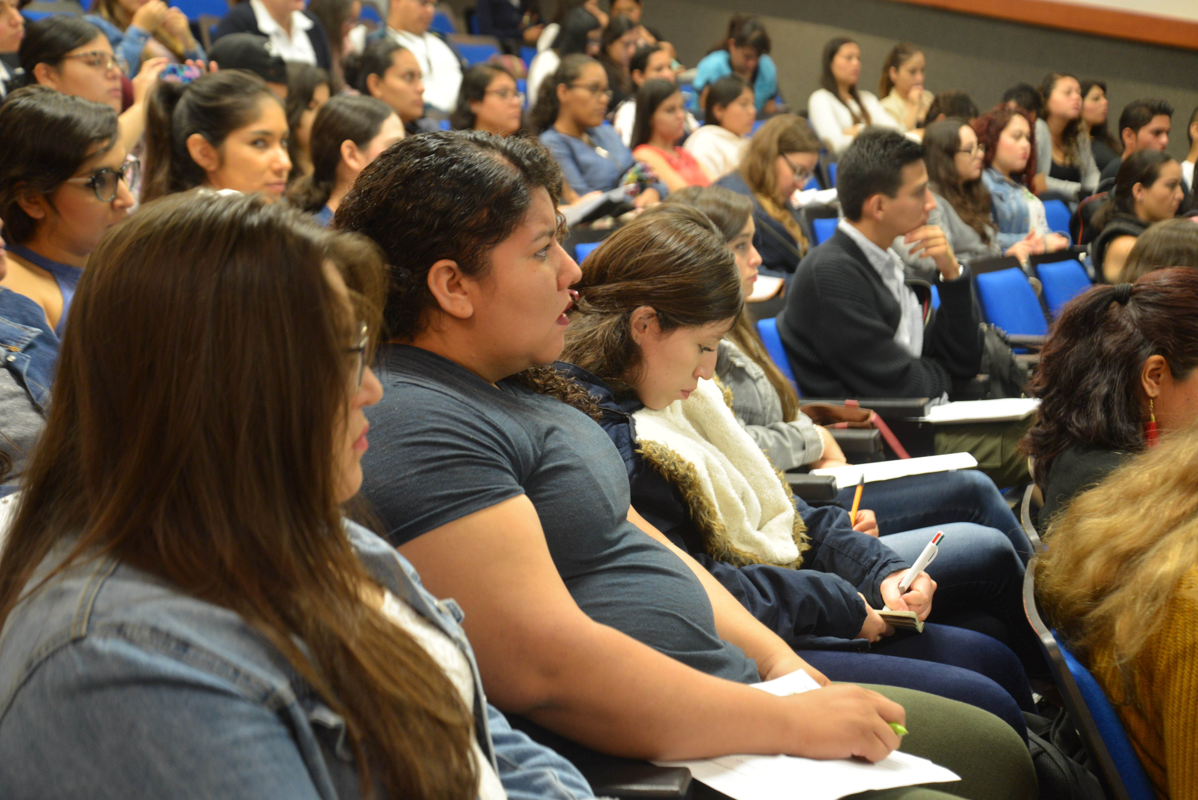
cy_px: 400
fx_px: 1864
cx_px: 599
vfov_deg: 24.2
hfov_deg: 35.6
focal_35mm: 56
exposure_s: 1/13
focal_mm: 56
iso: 1600
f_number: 4.2
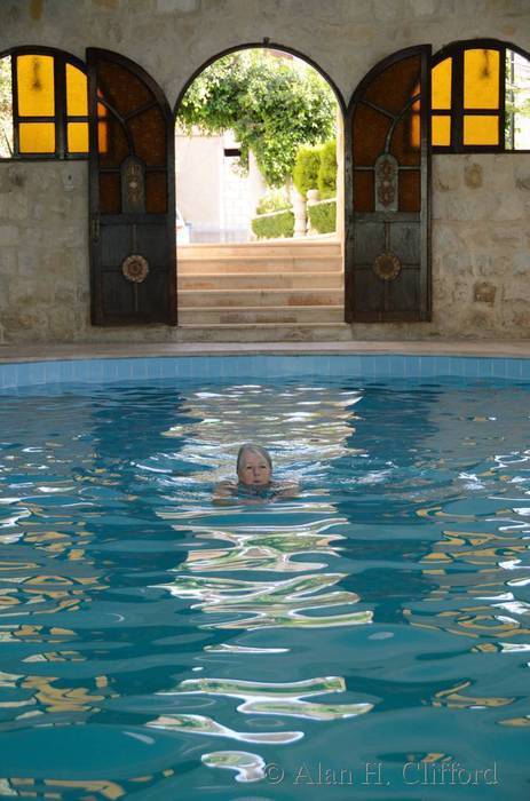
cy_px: 400
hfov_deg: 17.4
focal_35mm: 78
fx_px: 1732
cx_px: 265
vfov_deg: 26.1
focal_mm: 52
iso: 720
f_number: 4.8
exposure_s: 1/320
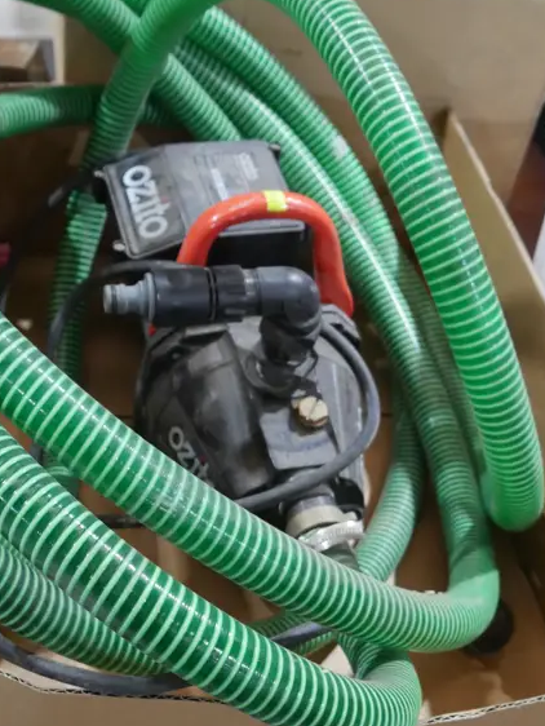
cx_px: 198
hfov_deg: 28.5
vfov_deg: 37.2
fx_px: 1070
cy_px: 456
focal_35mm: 51
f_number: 4.5
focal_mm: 14
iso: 1600
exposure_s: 1/60
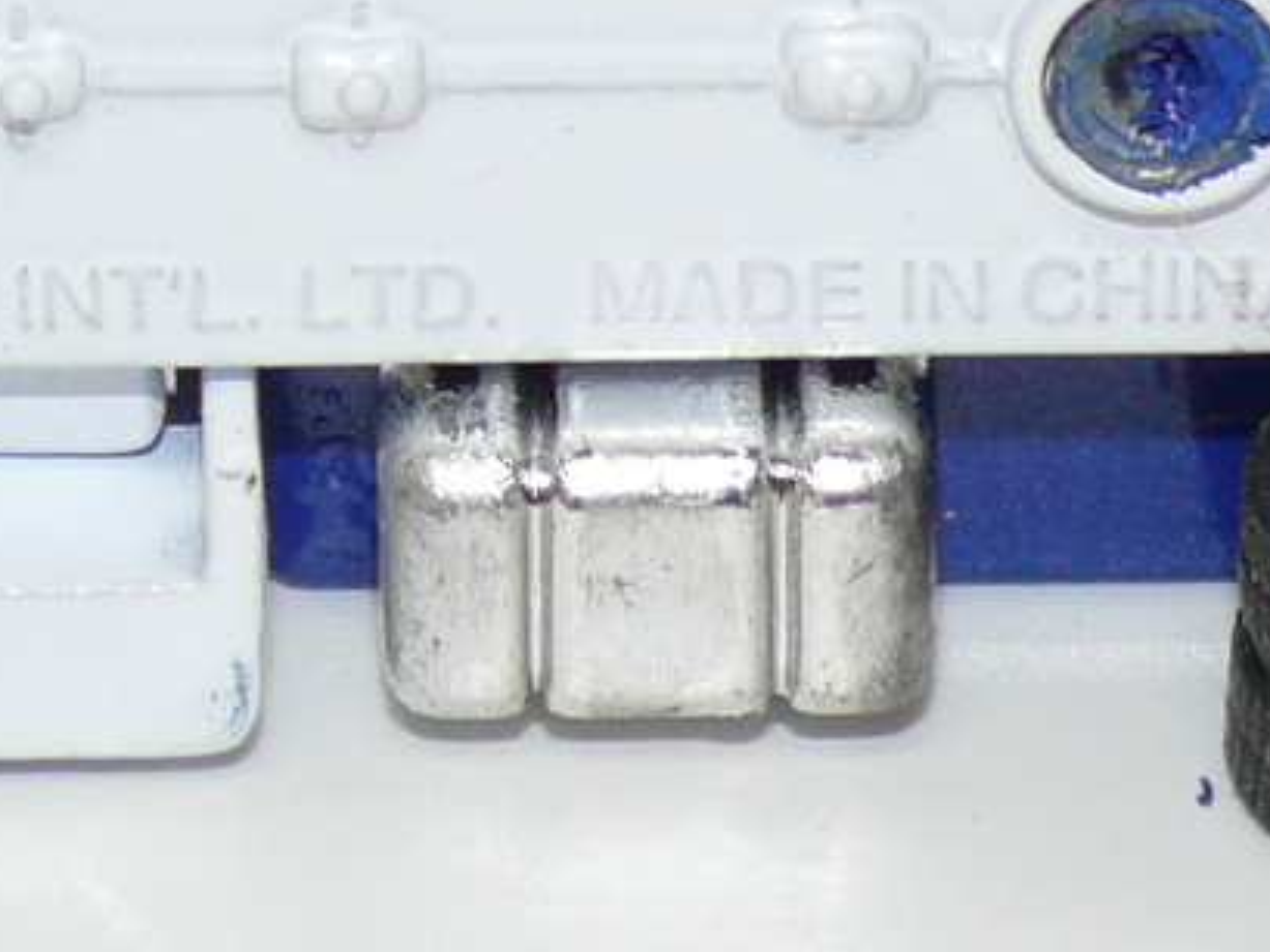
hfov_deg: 5.8
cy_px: -409
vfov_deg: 4.4
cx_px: 723
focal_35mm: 340
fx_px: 12478
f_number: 4
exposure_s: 1/30
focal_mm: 12.3
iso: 100
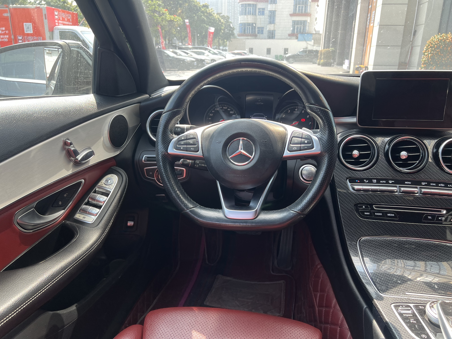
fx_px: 339
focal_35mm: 26
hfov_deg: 67.3
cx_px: 226
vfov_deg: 53.1
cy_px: 170
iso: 50
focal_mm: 5.7
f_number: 1.5
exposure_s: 1/212
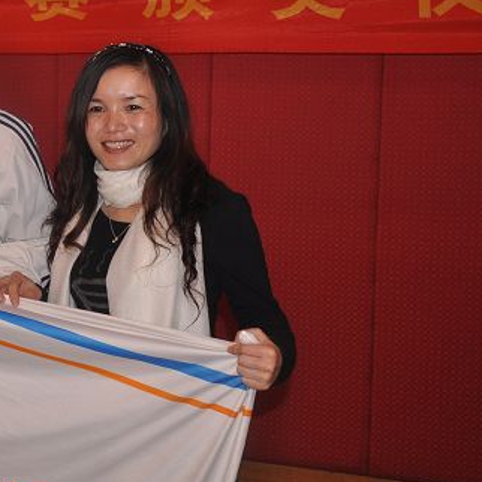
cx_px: -28
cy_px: 177
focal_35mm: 72
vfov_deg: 23.9
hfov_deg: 22.8
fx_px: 1134
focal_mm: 26
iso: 320
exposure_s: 1/60
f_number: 4
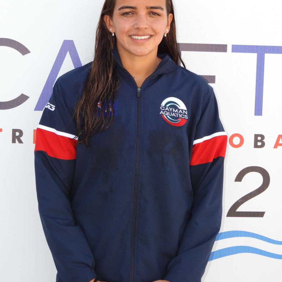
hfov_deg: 19.3
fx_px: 830
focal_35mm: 90
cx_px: 132
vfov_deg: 19.2
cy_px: 87
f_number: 3.5
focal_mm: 12.5
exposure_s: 1/250
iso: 100
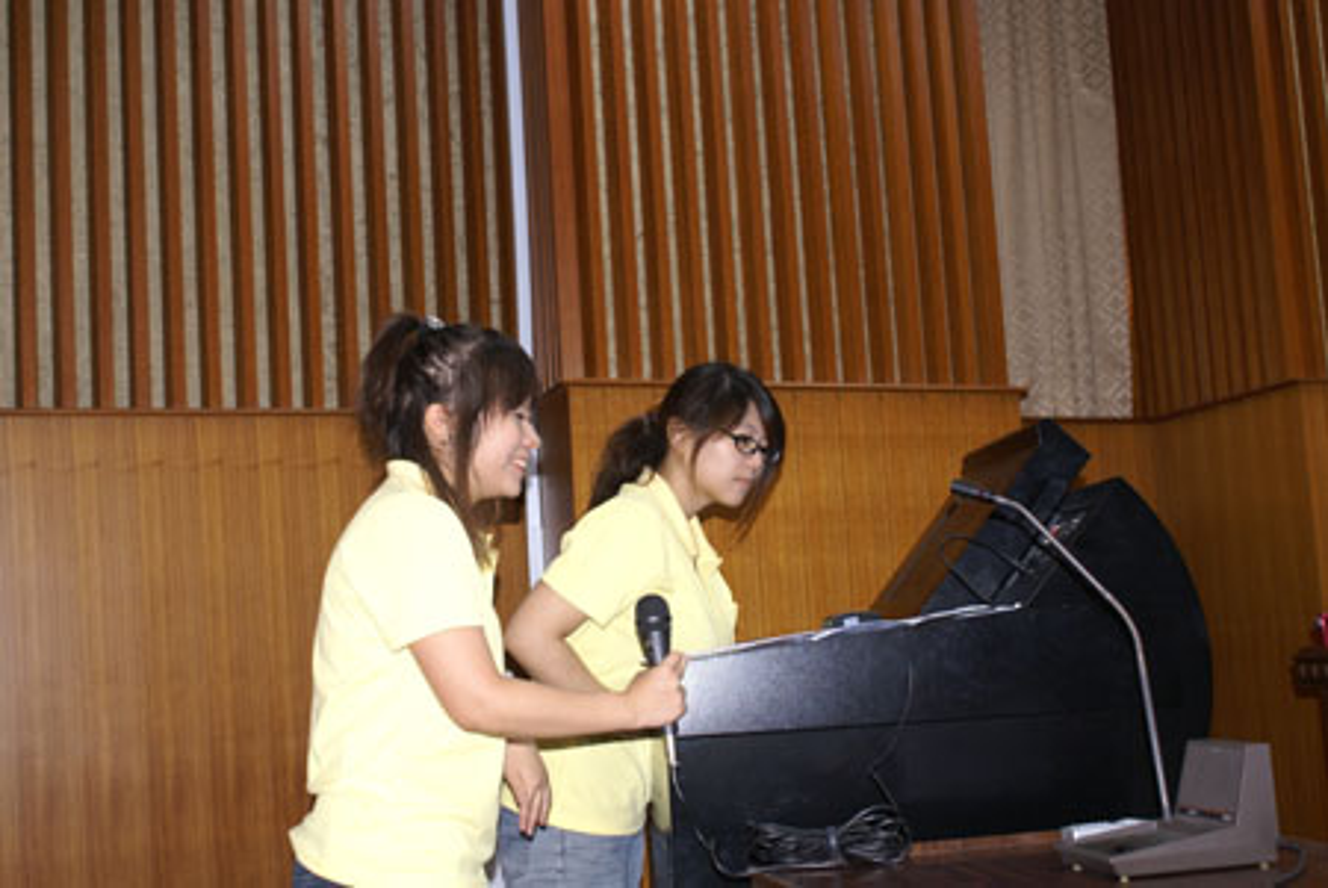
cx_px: 664
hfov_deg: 43.6
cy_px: 444
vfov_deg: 29.9
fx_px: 1662
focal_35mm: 45
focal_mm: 30
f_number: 5
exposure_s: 1/60
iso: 400
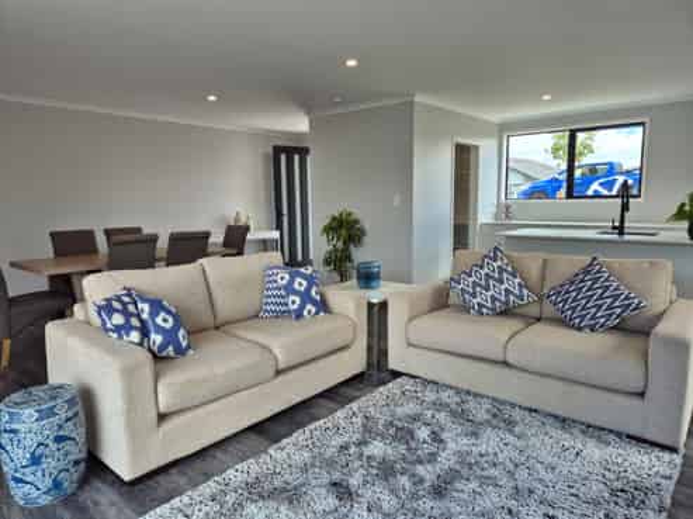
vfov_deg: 58.8
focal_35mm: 23
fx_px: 460
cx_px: 346
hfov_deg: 74.0
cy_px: 260
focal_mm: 5.4
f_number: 1.8
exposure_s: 1/186
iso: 25
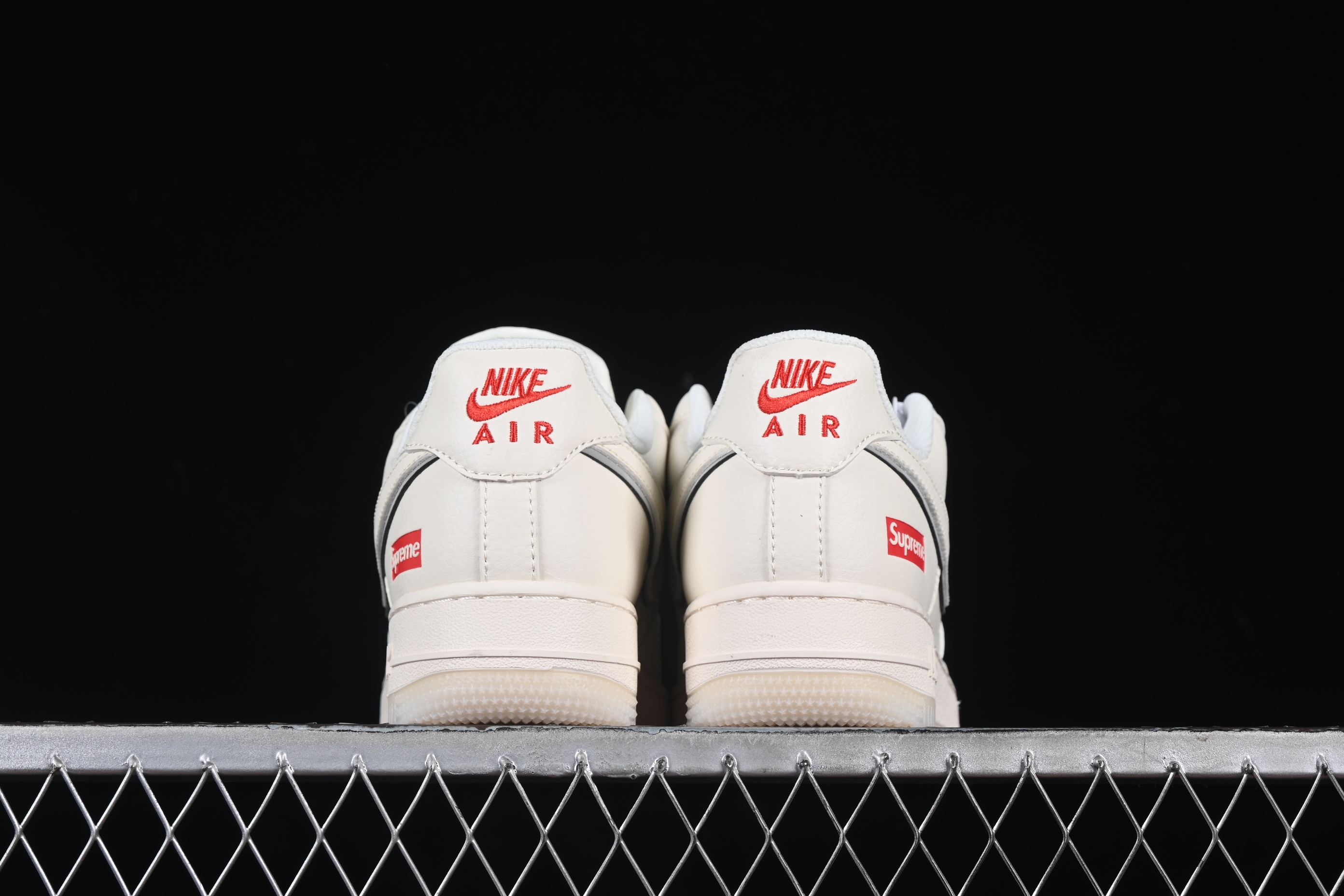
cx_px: 672
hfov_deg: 27.0
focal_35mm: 75
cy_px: 448
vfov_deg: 18.2
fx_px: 2800
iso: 160
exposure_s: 1/80
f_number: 8
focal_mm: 50
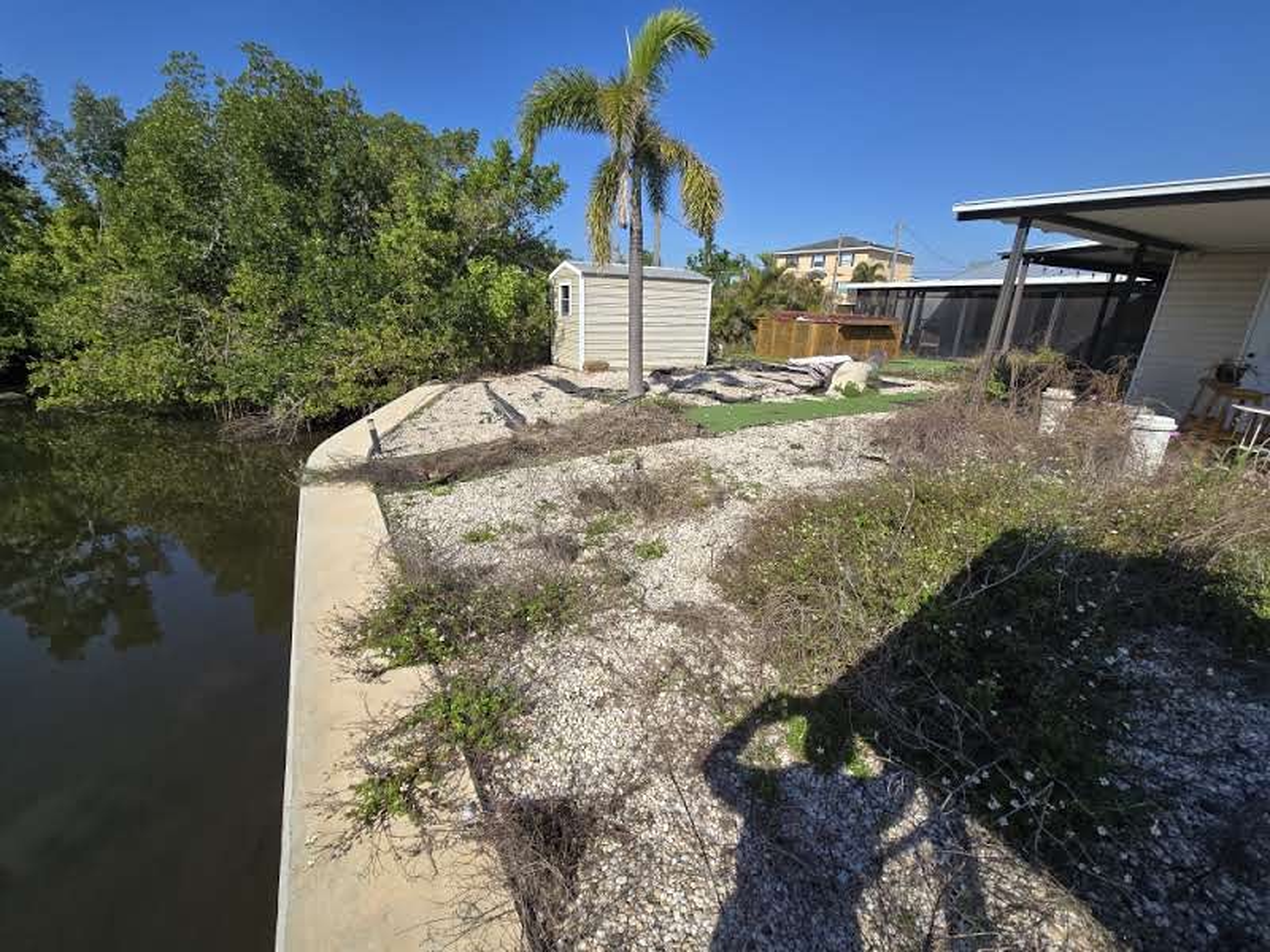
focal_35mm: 13
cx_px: 635
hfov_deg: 106.2
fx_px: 477
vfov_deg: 89.9
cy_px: 476
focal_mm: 2.2
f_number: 2.2
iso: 50
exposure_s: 1/2321
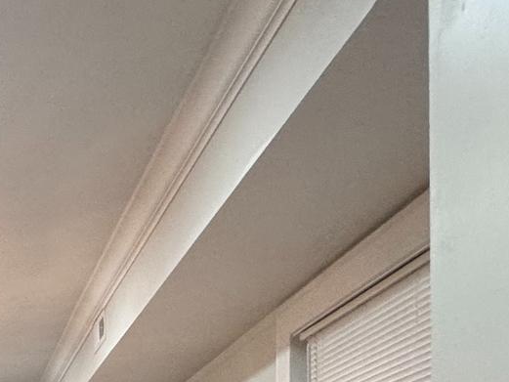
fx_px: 809
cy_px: 633
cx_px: -399
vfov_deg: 20.8
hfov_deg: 22.1
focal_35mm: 55
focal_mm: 2.22
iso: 200
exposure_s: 1/60
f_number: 2.2
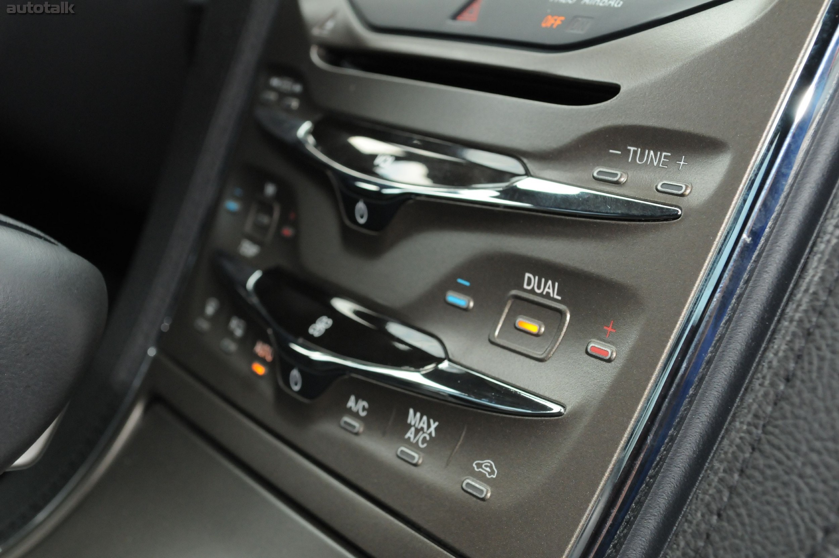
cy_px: 279
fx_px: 1397
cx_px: 420
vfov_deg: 22.6
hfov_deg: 33.4
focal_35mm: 60
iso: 1250
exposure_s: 1/60
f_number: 8
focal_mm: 40
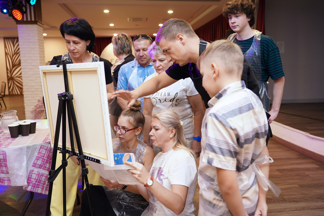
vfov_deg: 45.0
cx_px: 162
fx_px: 261
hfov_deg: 63.7
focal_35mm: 29
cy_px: 108
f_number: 2.8
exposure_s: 1/60
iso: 500
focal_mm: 29
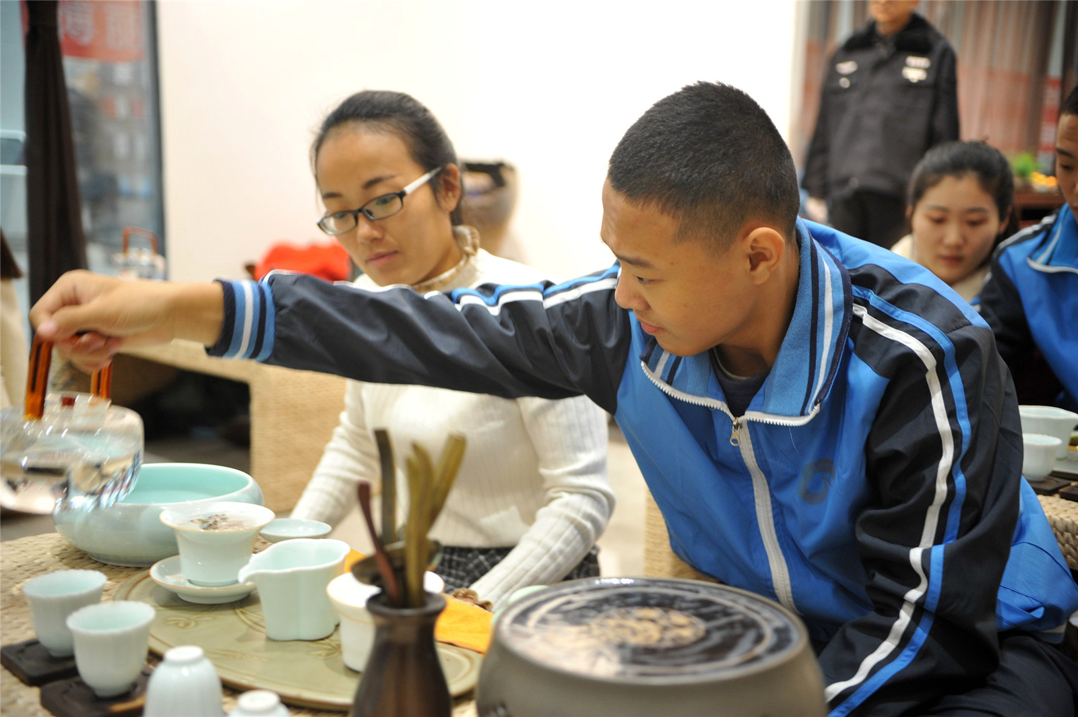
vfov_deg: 30.5
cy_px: 358
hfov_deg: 44.5
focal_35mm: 44
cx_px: 539
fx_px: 1316
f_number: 2.8
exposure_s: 1/30
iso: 1100
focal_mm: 44
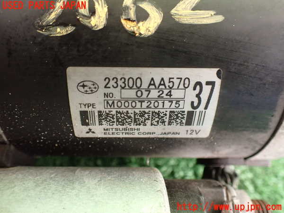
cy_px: 106
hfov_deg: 60.0
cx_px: 142
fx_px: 246
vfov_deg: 46.8
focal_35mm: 30
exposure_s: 1/100
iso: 800
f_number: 2.3
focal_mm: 5.4
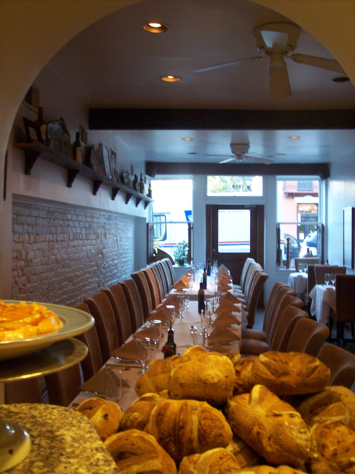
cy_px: 237
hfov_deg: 36.8
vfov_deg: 47.9
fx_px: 533
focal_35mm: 39
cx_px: 178
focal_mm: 8
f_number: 3.4
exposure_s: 1/8
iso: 200
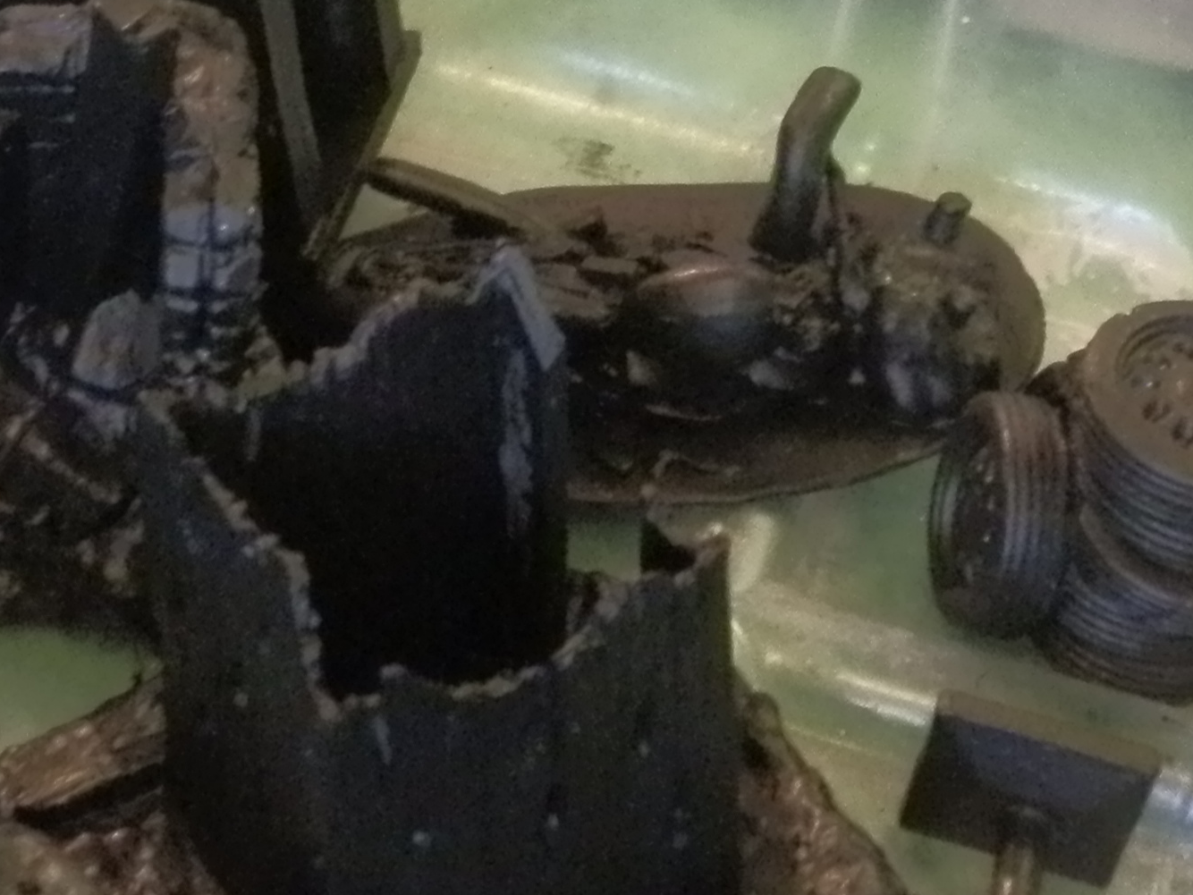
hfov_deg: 21.7
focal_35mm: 90
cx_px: 453
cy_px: -111
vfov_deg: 15.9
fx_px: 3102
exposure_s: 1/25
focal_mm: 5
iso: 400
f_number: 3.1
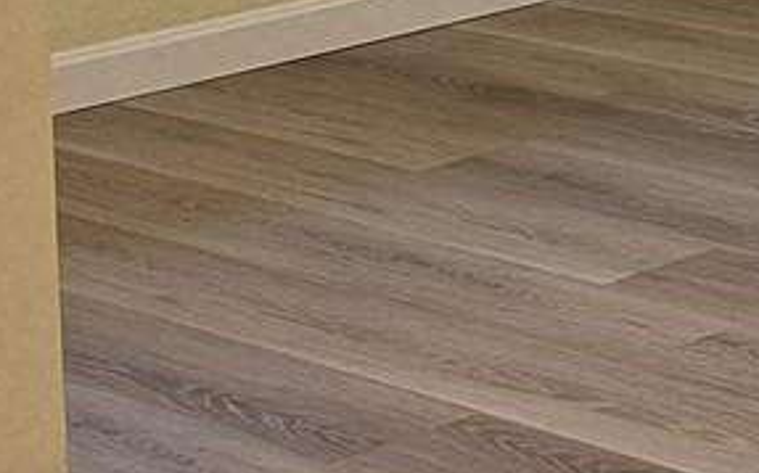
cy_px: 116
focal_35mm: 174
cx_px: 621
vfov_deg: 7.5
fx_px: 3597
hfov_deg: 12.0
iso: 100
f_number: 1.8
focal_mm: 5.54
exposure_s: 1/40
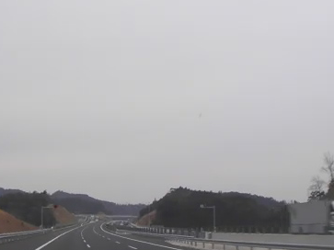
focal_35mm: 67
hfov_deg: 28.6
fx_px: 646
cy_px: 95
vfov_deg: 21.9
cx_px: 91
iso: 50
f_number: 4.8
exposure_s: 1/50
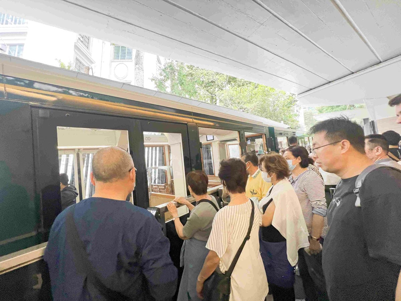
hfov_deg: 106.2
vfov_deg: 89.9
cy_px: 150
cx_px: 200
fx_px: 151
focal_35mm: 13
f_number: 1.8
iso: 200
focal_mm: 1.57
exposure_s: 1/99
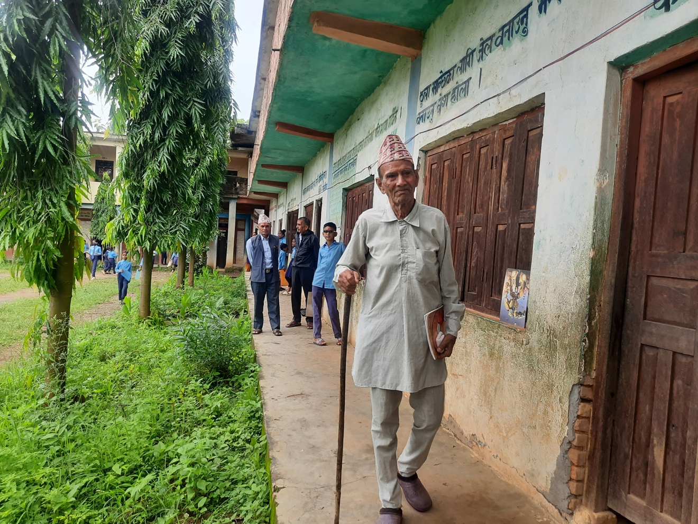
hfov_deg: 69.4
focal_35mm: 25
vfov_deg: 54.9
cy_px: 262
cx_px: 349
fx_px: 504
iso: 25
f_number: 2
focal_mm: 4.6
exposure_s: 1/100
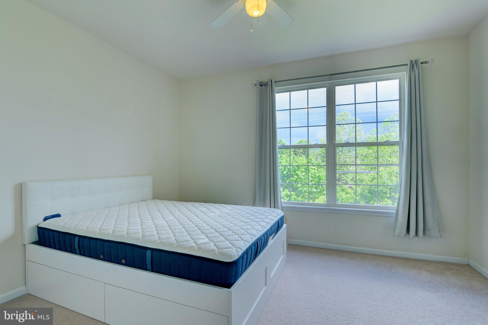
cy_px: 162
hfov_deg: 96.7
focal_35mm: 16
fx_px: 217
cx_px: 244
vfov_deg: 73.8
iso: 125
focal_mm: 16
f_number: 5.6
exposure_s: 1/15
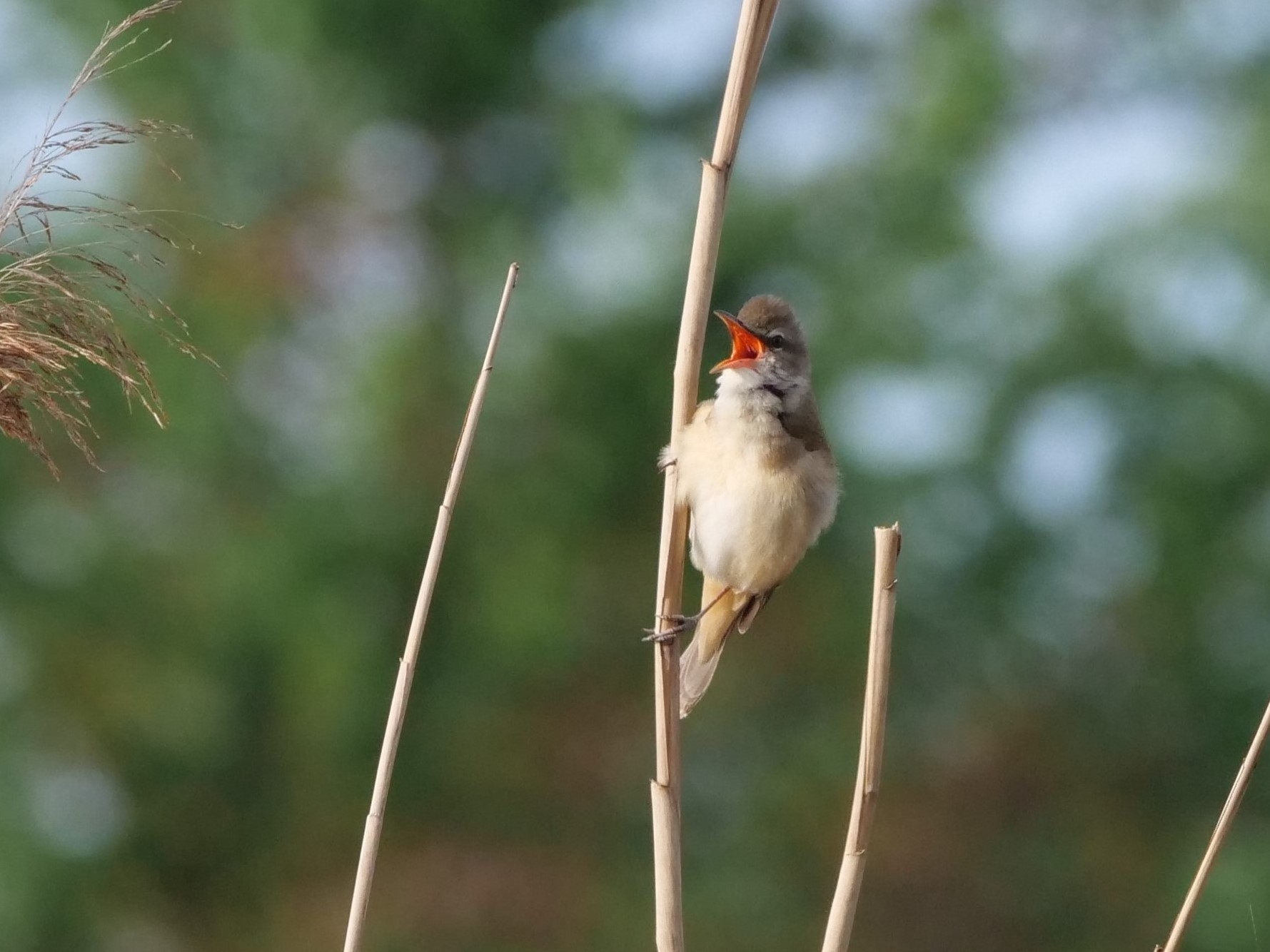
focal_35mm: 800
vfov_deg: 1.9
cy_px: 476
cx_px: 635
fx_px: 29349
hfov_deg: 2.5
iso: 800
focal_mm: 400
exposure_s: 1/640
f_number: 9
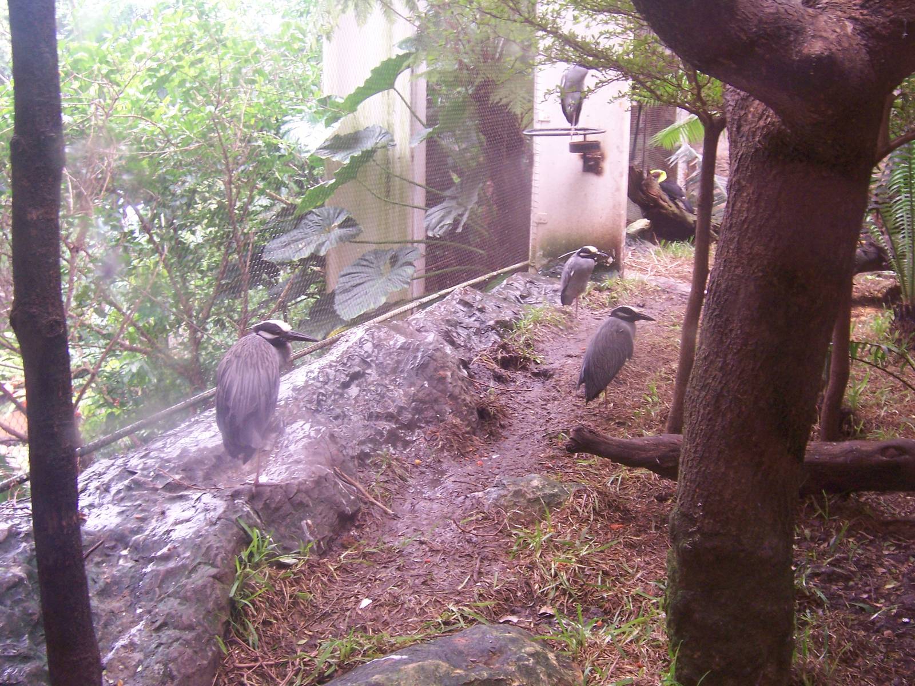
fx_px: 1057
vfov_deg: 36.0
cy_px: 343
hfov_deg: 46.8
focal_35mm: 40
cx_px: 458
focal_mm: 6.7
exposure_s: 1/20
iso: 140
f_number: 4
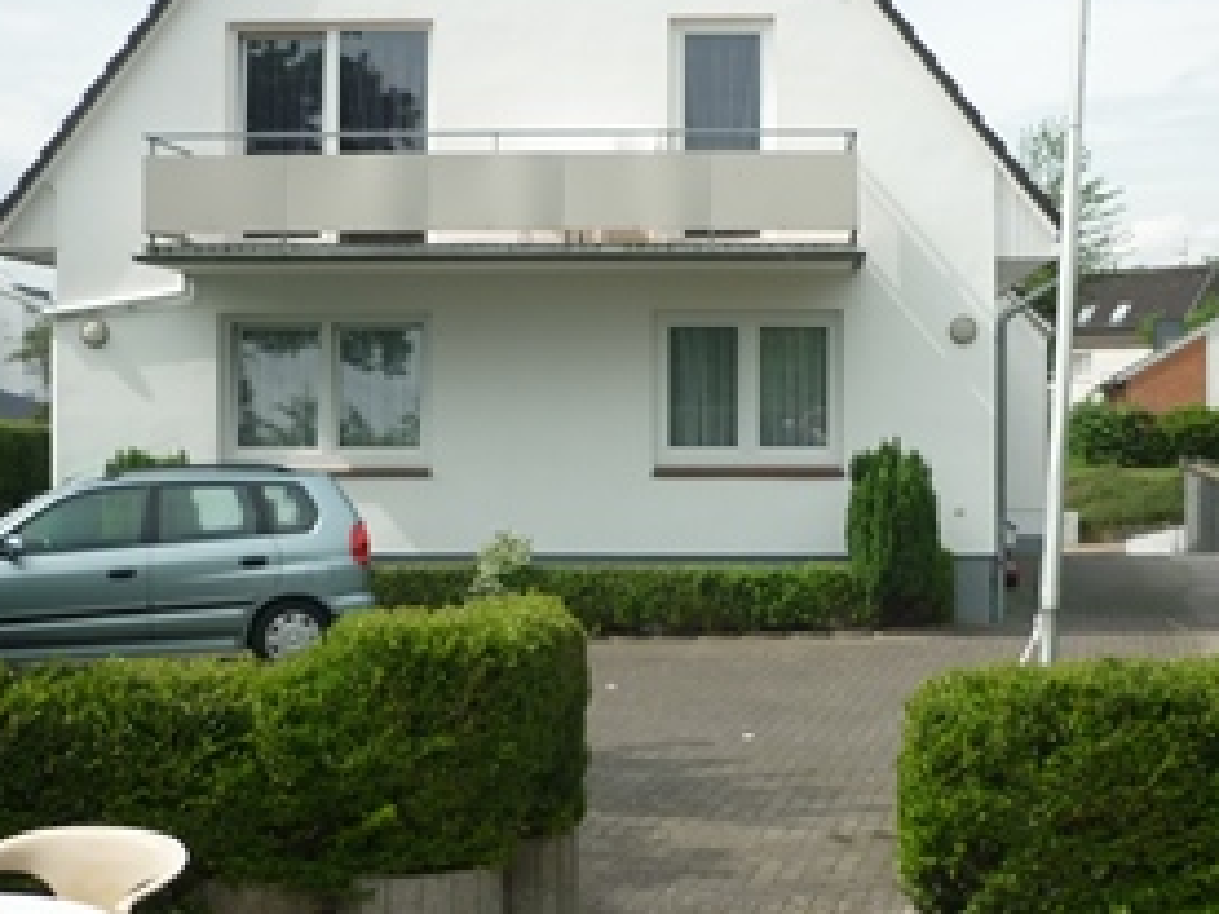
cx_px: 755
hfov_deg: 34.8
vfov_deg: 26.5
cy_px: 413
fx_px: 1937
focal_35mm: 55
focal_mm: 5.5
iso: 80
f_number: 8
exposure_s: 1/200
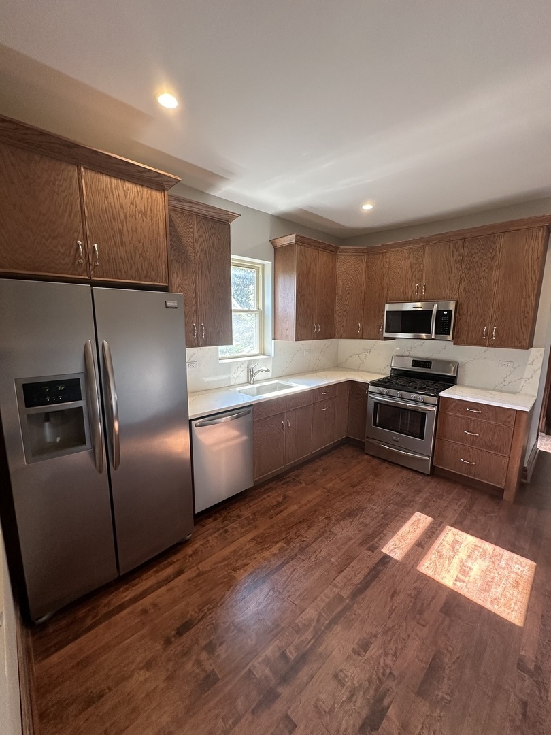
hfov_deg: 85.7
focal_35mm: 14
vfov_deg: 102.1
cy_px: 368
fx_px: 297
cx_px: 276
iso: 125
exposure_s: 1/99
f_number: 2.2
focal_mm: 2.22
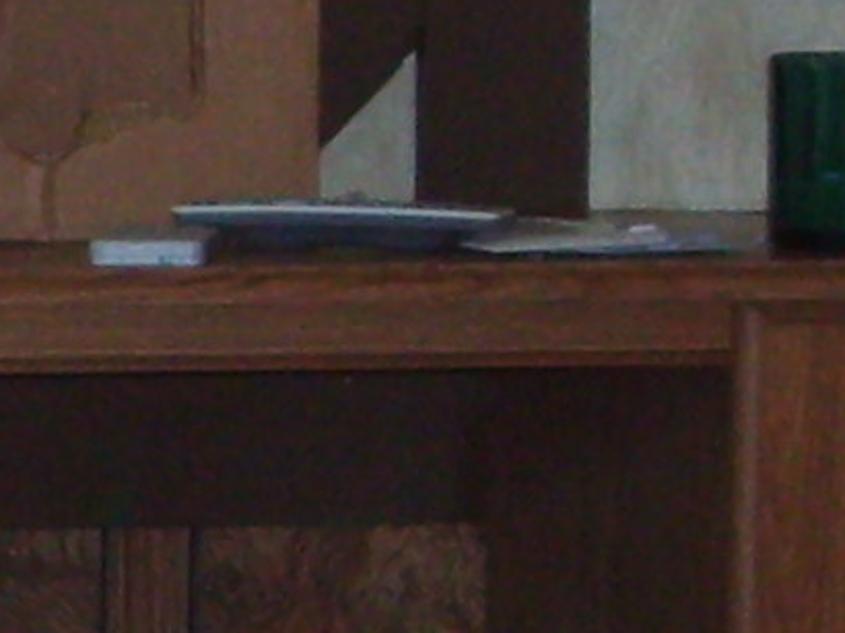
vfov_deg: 3.9
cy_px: 161
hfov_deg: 5.0
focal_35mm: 381
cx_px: -1280
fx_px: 9295
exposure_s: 1/60
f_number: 3.6
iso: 146
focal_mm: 10.3
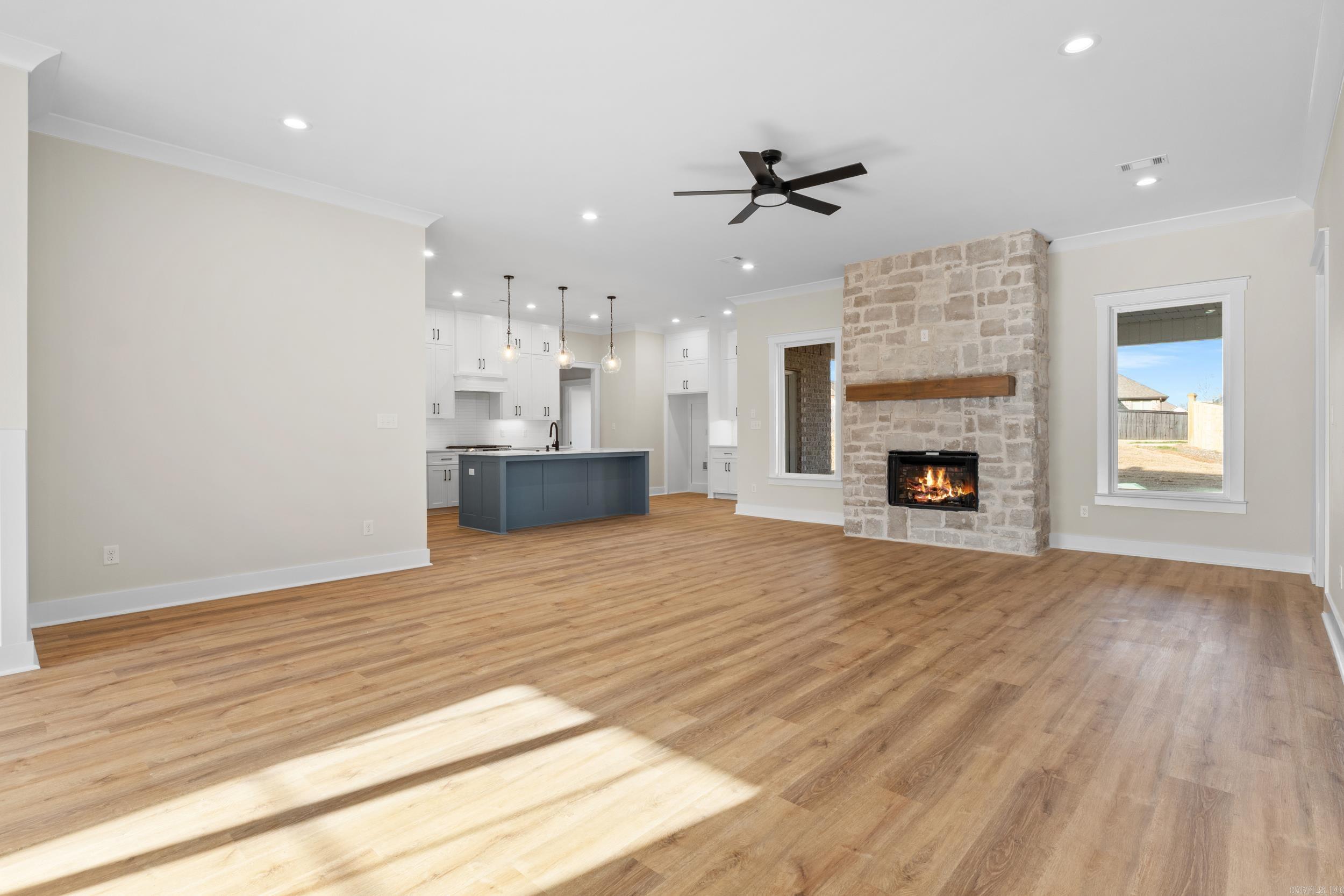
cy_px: 448
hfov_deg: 93.4
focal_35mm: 17
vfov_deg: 70.6
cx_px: 672
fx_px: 633
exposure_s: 1/6
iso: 200
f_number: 9
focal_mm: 11.3
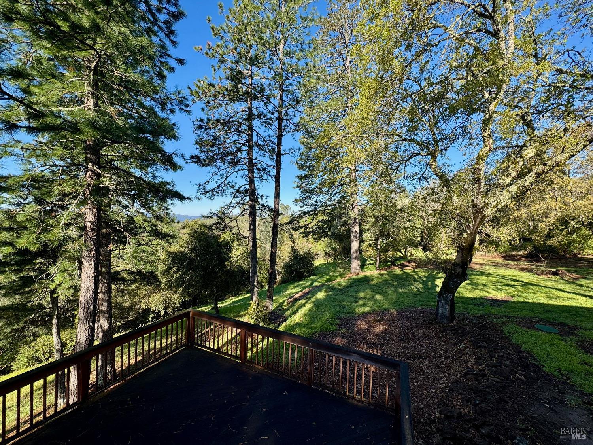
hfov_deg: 102.1
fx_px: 240
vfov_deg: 85.7
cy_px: 222
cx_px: 296
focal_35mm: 14
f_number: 2.2
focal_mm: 2.22
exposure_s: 1/625
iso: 50
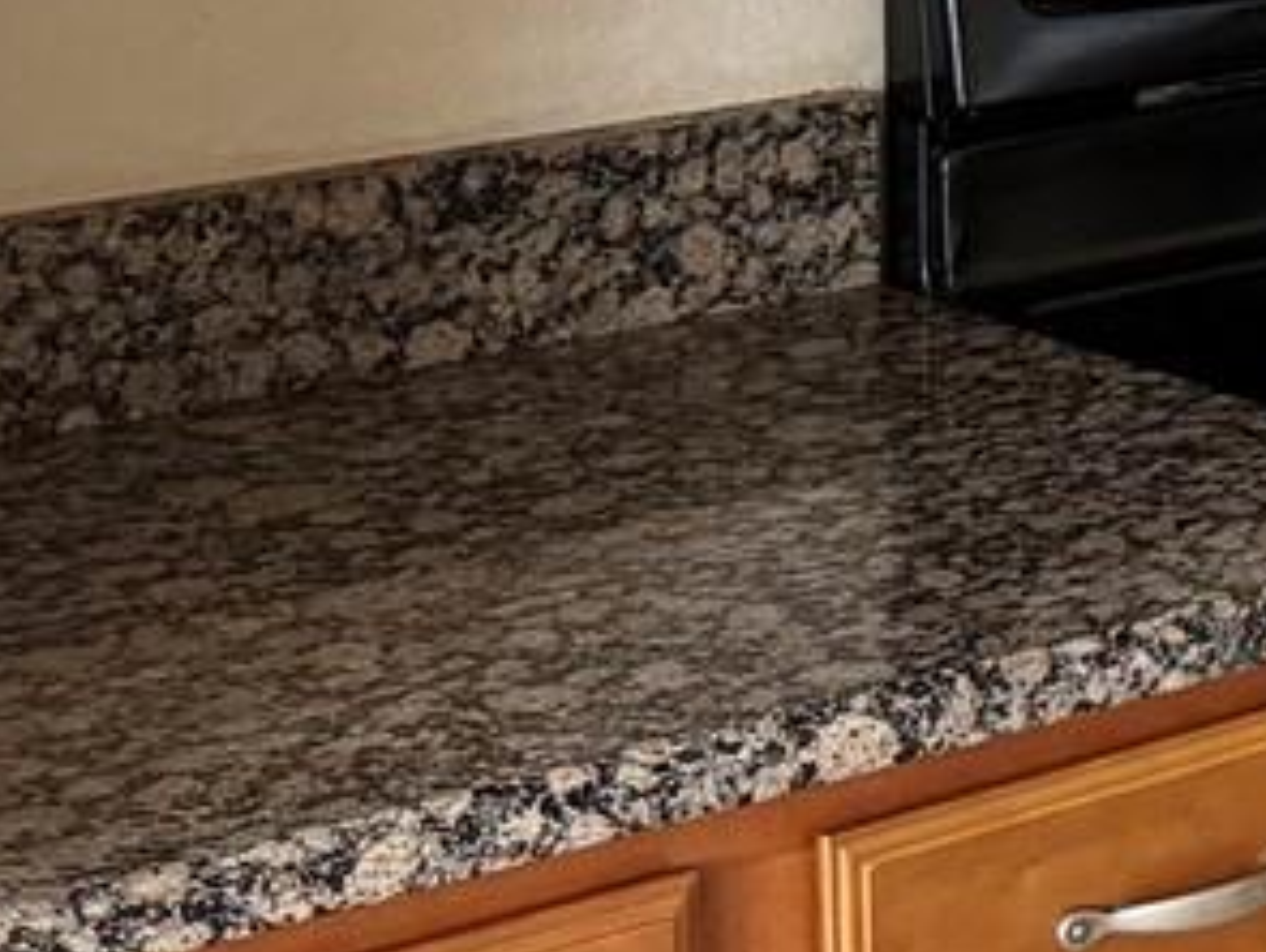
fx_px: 4760
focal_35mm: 130
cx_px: 2631
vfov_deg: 11.0
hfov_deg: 12.9
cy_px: -433
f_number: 1.78
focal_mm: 6.76
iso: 500
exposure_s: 1/60
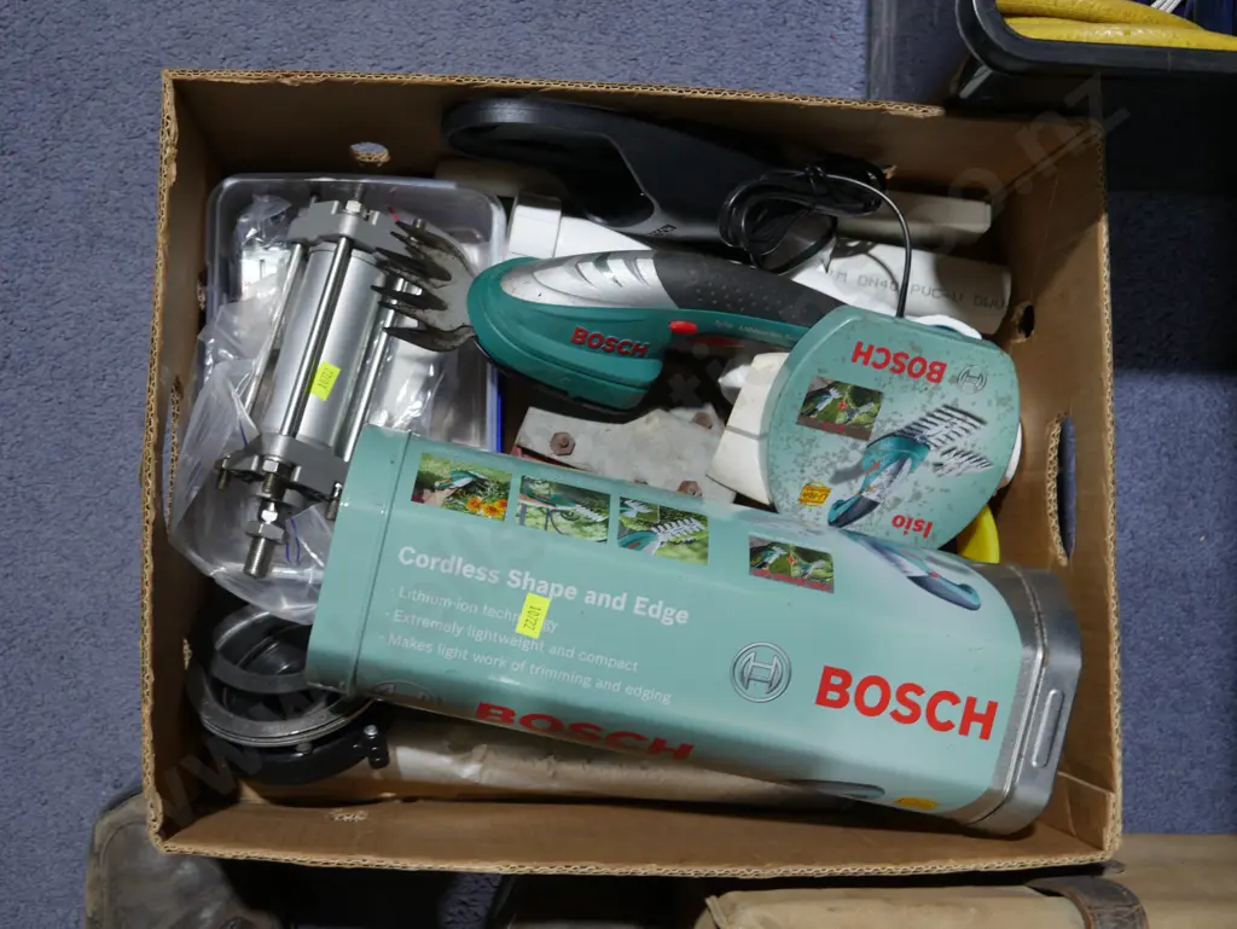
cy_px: 464
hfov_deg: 42.9
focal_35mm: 44
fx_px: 1573
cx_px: 618
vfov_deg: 32.9
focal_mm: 22
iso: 500
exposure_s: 1/60
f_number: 4.7
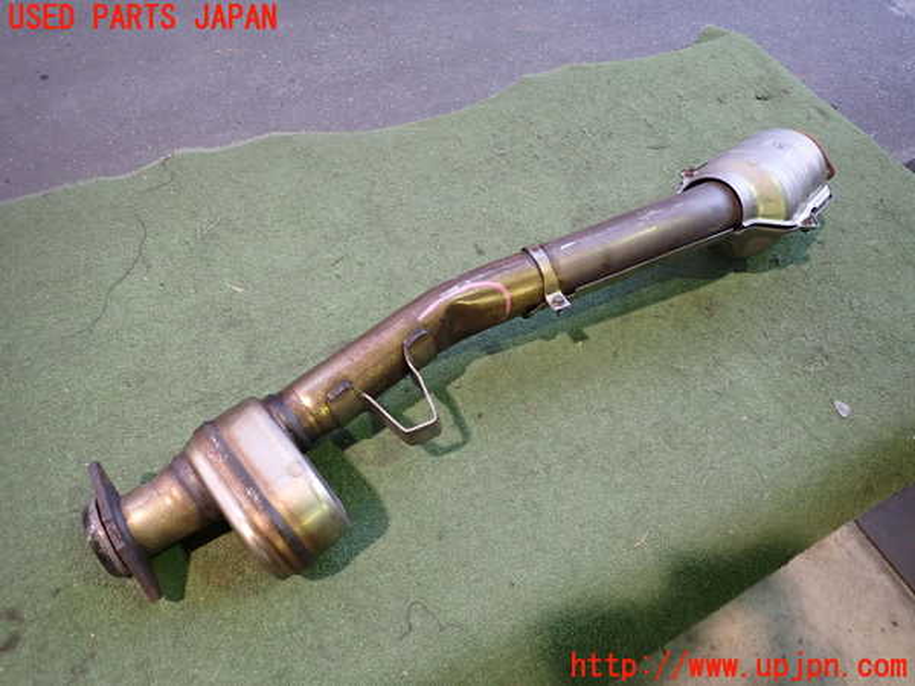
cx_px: 458
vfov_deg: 54.9
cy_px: 343
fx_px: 661
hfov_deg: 69.4
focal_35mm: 25
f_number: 2
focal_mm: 4.5
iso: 320
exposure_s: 1/30
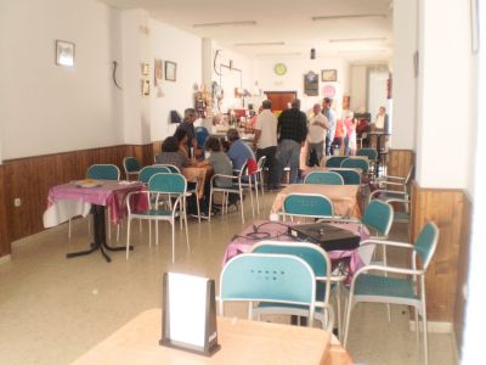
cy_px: 182
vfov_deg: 39.7
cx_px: 243
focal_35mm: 36
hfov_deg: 51.4
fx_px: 505
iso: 320
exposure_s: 1/30
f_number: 3.1
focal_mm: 6.3
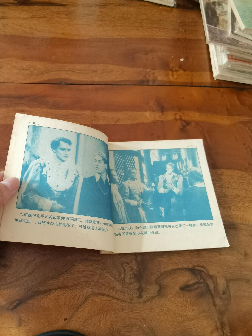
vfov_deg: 65.3
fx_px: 262
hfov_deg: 51.4
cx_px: 126
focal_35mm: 27
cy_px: 168
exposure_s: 1/60
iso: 160
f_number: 2.2
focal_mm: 2.26
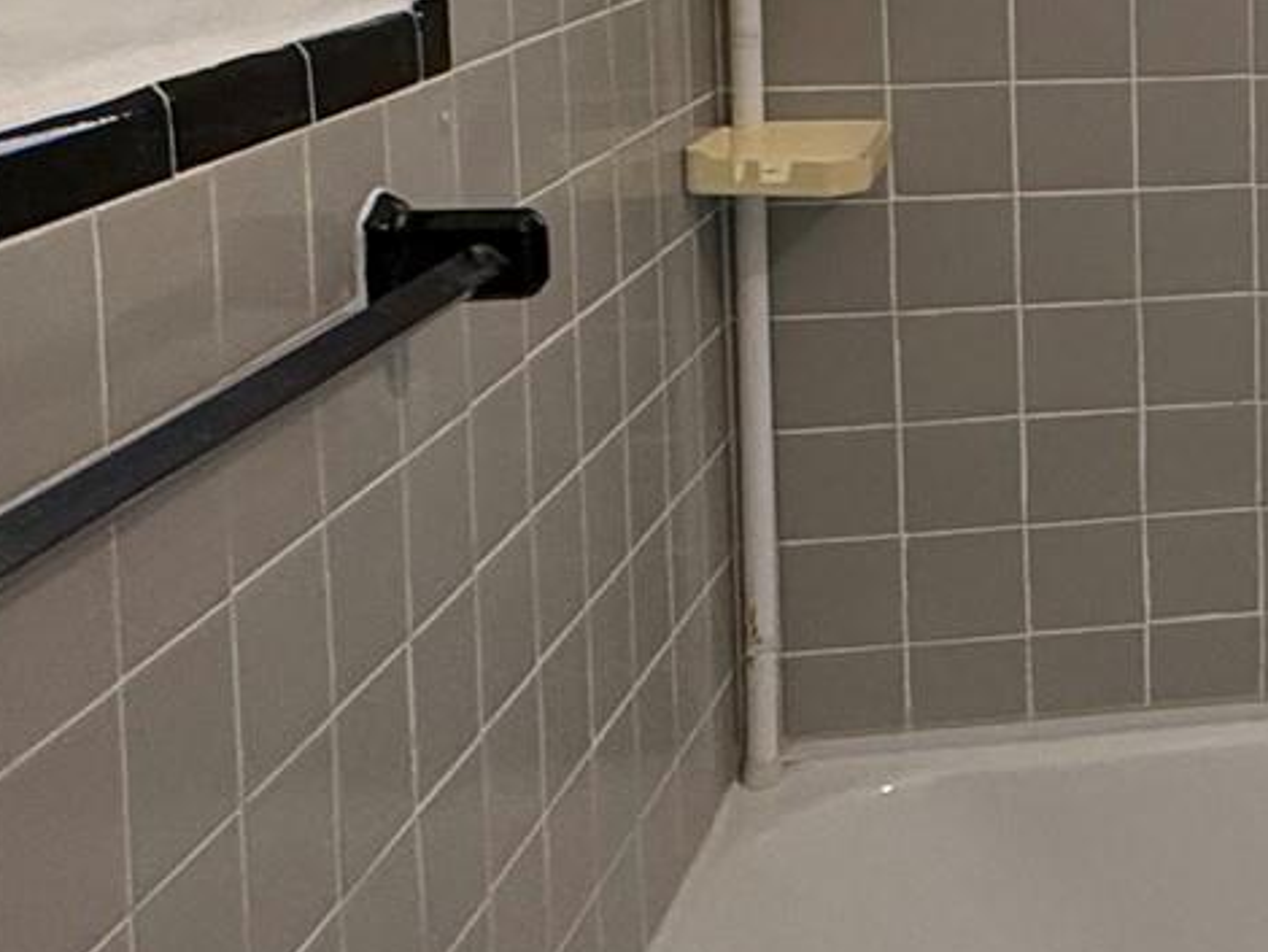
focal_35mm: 61
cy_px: -49
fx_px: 2236
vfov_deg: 22.9
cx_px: 1967
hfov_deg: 24.0
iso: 250
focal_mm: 2.22
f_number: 2.2
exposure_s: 1/120
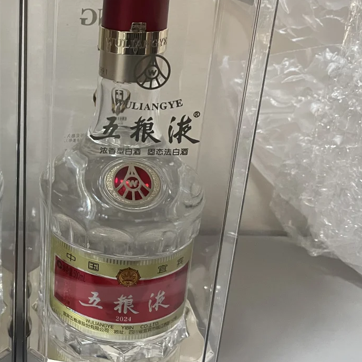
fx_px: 568
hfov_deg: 33.3
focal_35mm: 48
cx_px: 27
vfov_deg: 35.2
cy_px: 139
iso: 500
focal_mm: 4.2
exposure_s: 1/60
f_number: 1.6
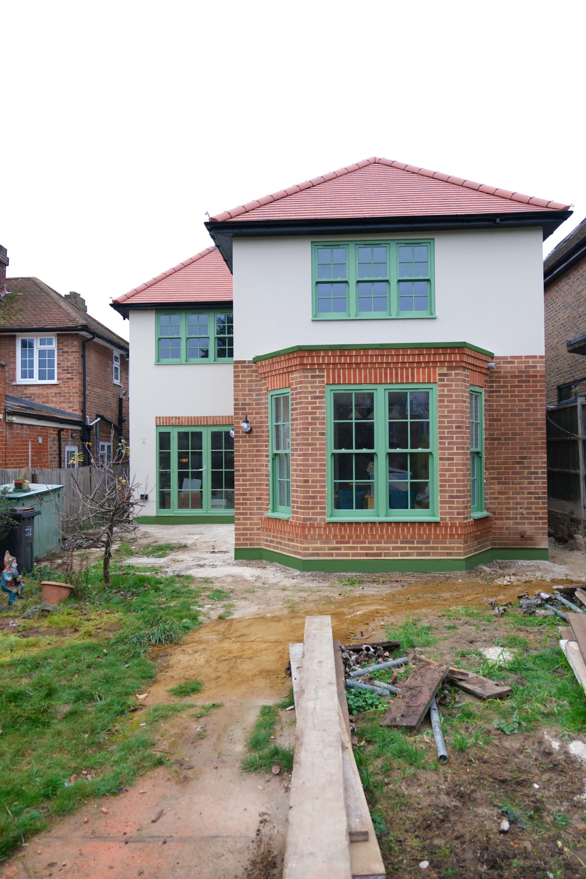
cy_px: 440
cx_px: 293
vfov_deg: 73.7
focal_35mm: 24
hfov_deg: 53.1
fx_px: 586
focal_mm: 16
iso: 125
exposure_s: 1/60
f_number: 4
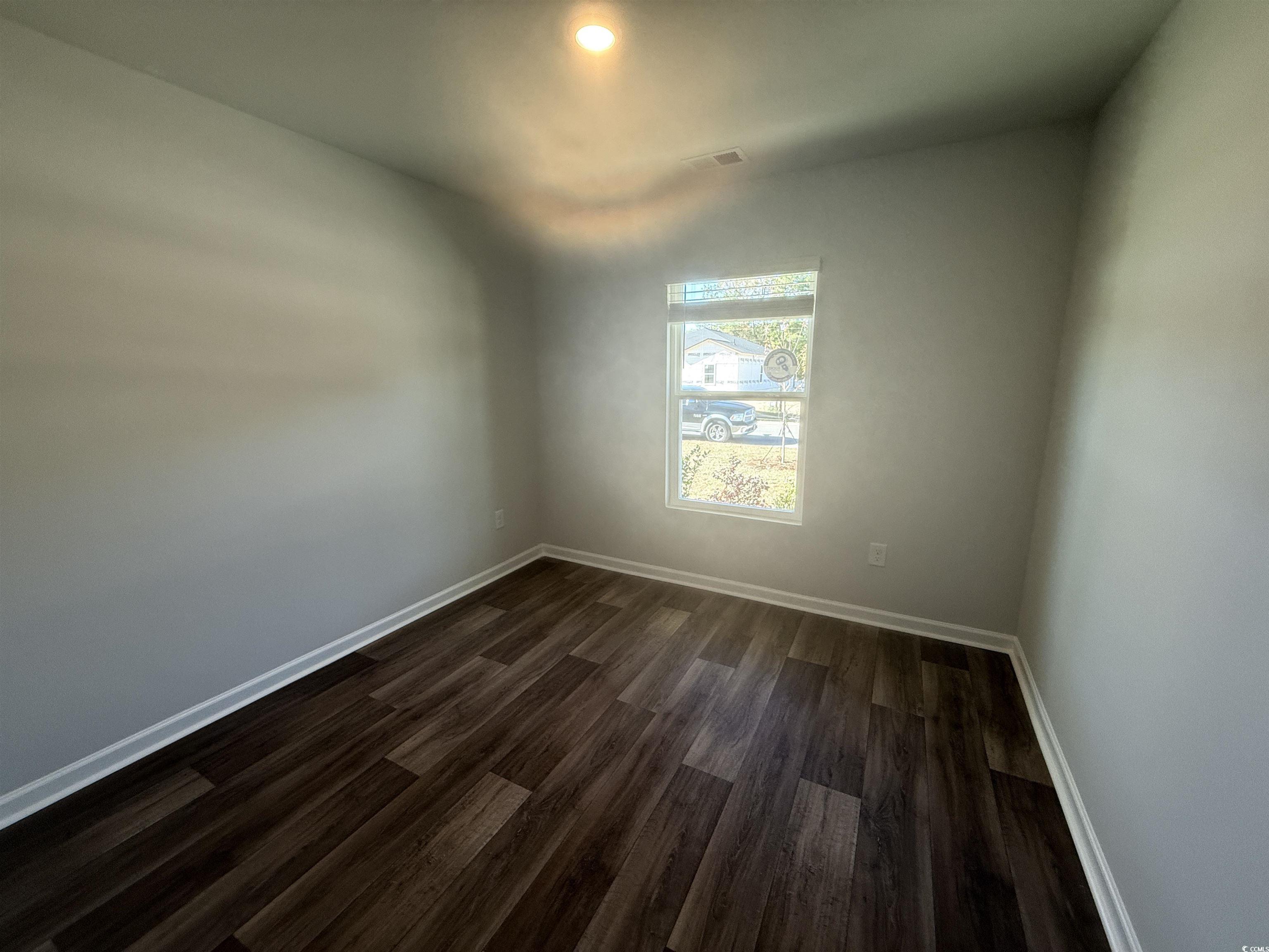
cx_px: 634
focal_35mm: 14
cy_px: 476
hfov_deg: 102.1
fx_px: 513
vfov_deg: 85.7
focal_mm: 2.22
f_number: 2.2
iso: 200
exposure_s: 1/120
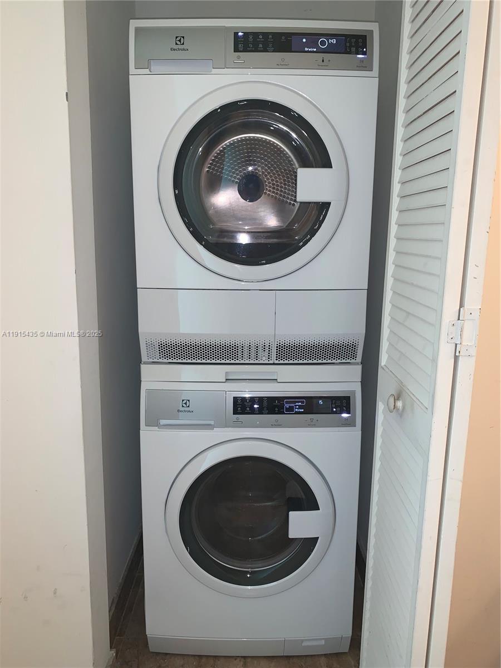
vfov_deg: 67.3
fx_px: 502
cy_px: 334
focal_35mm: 26
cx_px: 250
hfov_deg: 53.1
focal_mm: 4.25
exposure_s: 1/17
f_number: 1.8
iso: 50
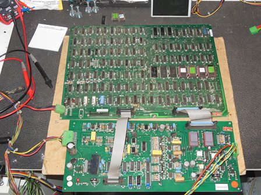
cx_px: 130
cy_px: 98
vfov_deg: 33.6
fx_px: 324
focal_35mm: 43
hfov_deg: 43.9
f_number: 3.8
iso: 200
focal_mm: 7.7
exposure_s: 1/30
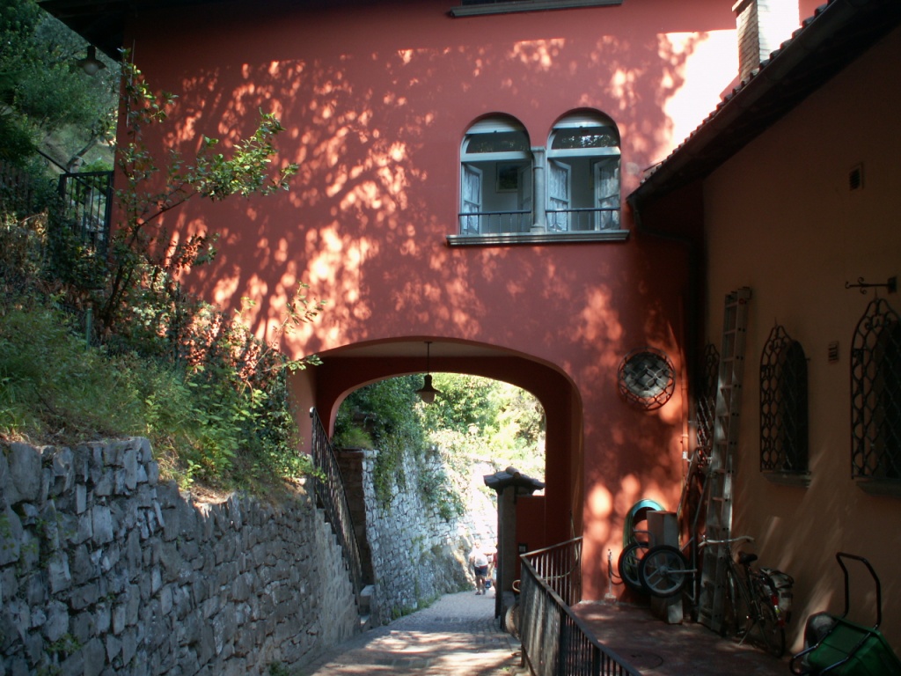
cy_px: 338
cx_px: 450
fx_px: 911
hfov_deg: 52.6
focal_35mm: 35
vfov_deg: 40.7
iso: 50
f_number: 3.2
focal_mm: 5.86
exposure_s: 1/40
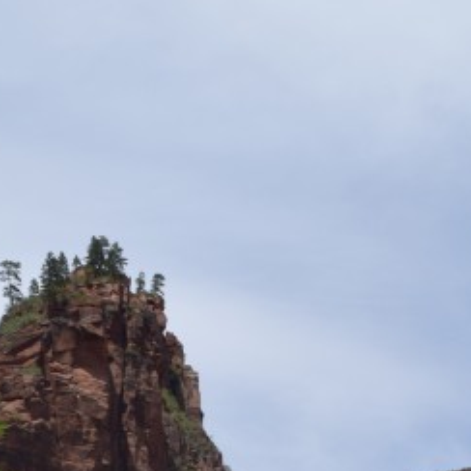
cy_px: 764
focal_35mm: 94
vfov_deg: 16.4
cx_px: 334
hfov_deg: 18.4
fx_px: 1447
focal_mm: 20
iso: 100
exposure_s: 1/200
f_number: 10
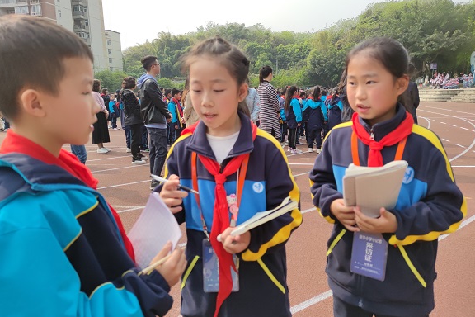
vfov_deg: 49.5
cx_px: 242
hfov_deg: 69.4
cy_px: 144
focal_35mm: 26
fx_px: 343
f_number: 1.69
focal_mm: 6.72
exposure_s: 1/1678
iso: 50
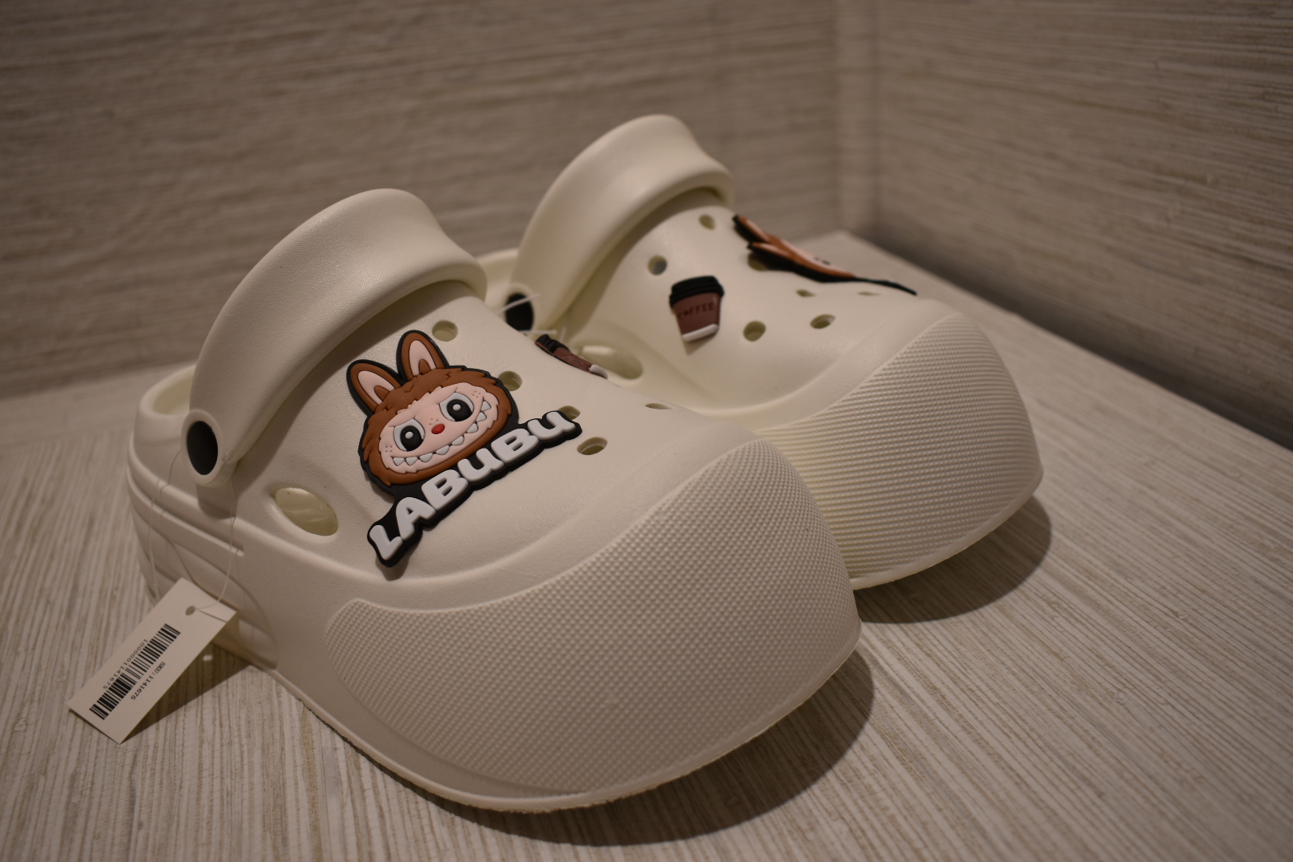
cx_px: 646
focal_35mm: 33
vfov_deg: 40.0
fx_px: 1185
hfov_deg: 57.2
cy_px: 431
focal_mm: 22
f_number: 4
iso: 100
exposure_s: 1/25
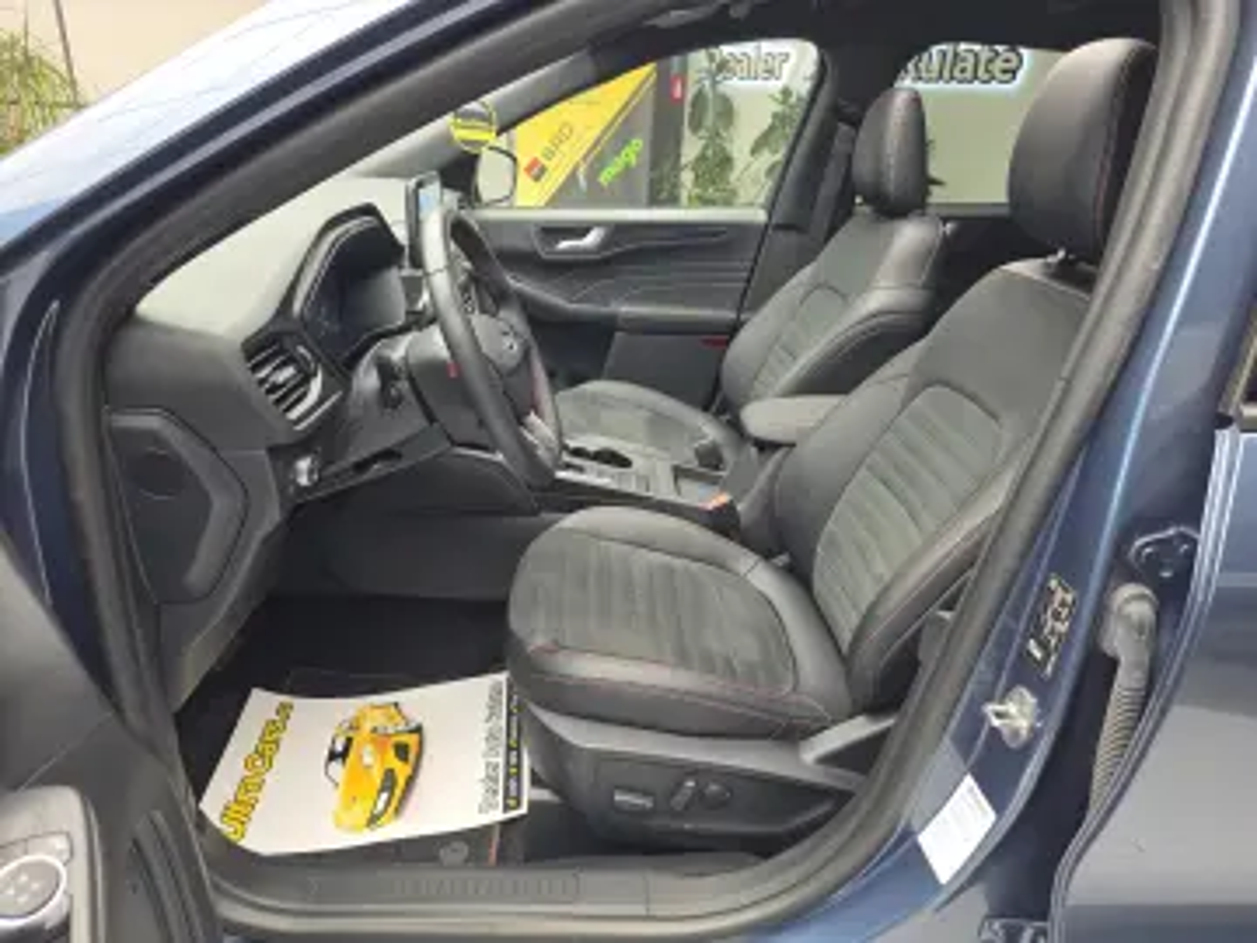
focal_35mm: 23
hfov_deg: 73.9
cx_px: 628
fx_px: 835
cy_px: 472
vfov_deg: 58.9
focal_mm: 6.25
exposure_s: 1/100
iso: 100
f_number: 1.7
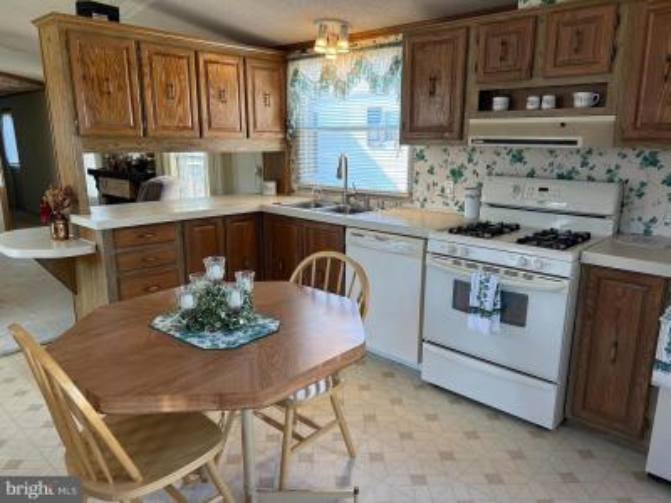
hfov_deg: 67.3
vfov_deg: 53.1
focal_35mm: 26
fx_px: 504
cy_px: 252
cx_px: 336
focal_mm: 5.7
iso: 80
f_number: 1.5
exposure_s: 1/120
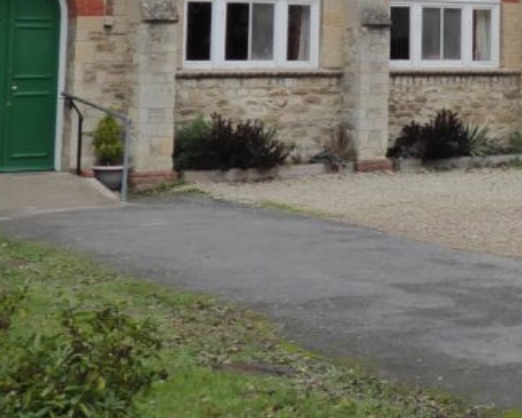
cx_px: 568
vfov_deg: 16.3
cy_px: -125
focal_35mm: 89
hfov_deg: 20.5
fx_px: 1375
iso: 160
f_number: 3.5
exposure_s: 1/250
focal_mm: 5
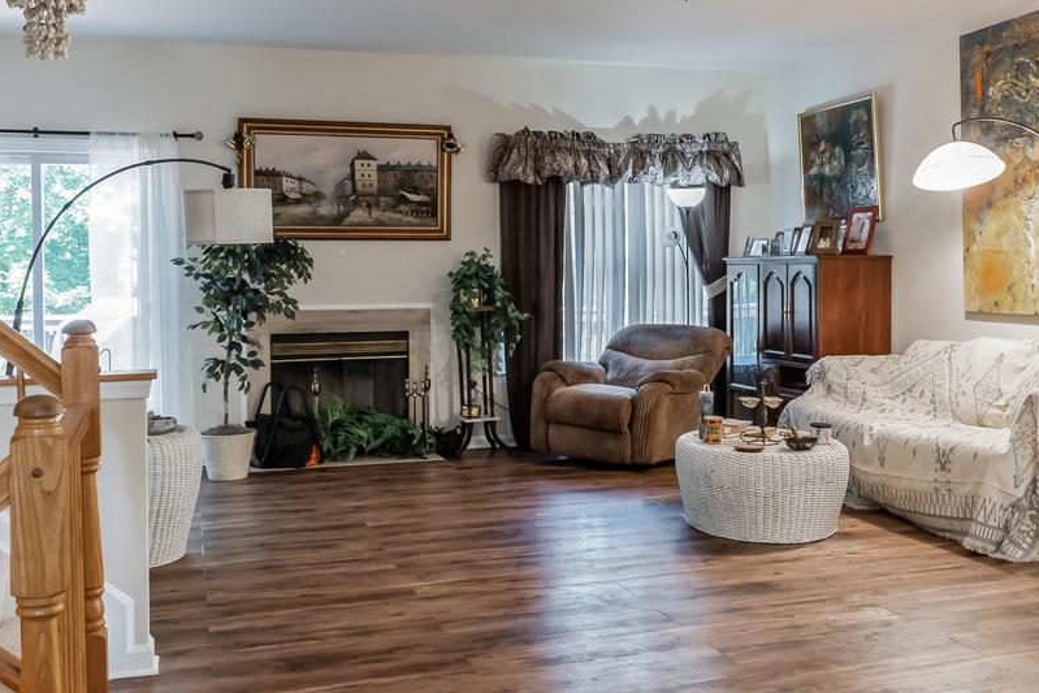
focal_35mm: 42
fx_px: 1220
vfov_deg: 31.7
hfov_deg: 45.8
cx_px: 638
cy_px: 302
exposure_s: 1/5
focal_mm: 16.5
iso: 400
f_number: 8
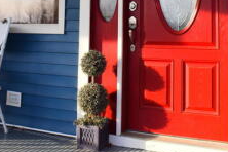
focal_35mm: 58
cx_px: 104
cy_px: -1
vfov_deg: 22.5
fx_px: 367
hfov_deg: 34.5
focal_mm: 18
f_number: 8
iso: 250
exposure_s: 1/250
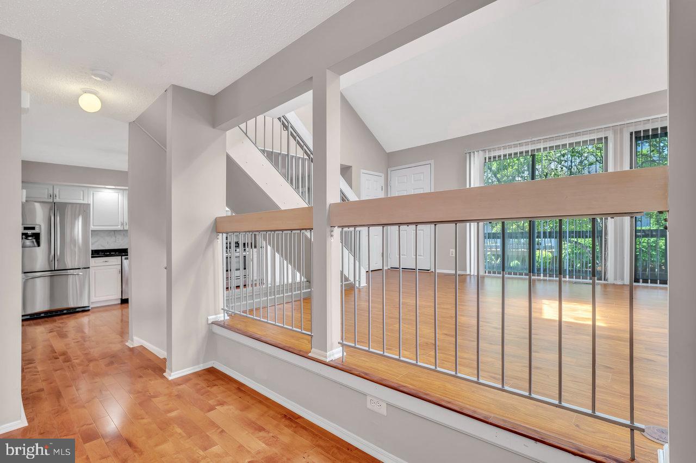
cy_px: 232
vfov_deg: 73.7
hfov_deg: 96.7
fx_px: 309
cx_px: 348
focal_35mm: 16
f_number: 5.6
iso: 320
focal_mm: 16
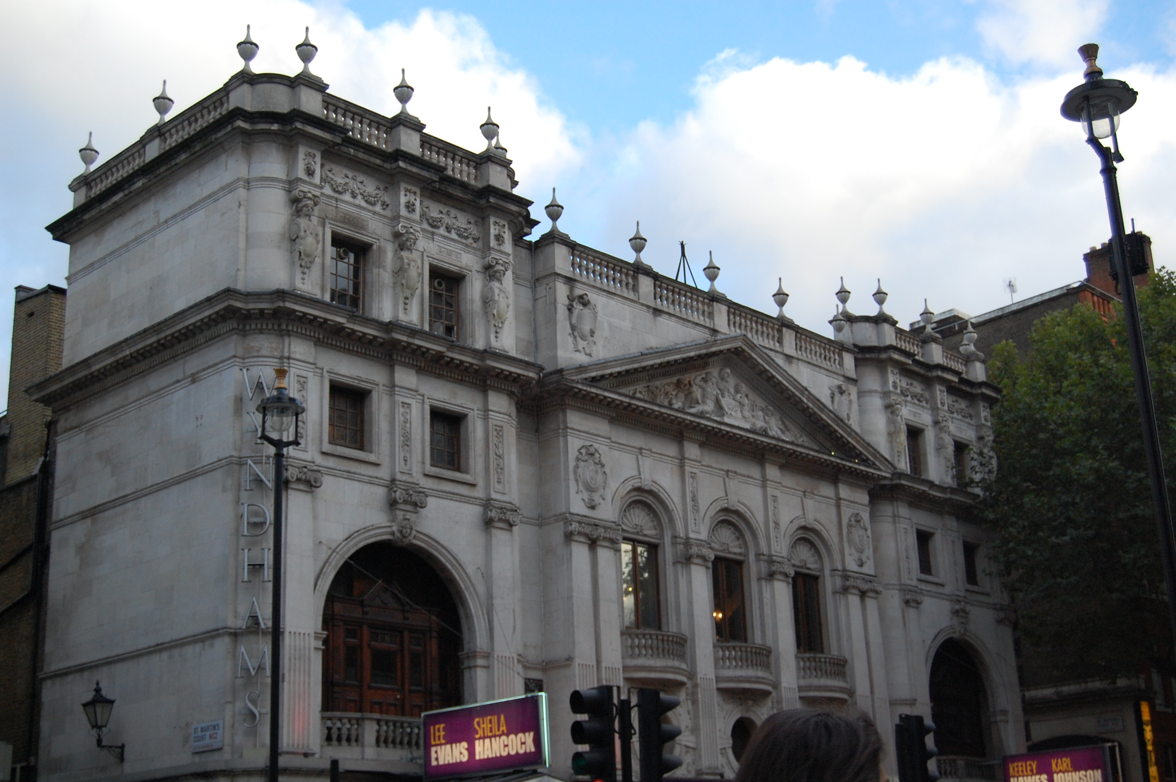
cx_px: 588
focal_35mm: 48
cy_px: 391
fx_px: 1567
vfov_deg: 28.0
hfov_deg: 41.1
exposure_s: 1/500
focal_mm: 32
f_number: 4.5
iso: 720
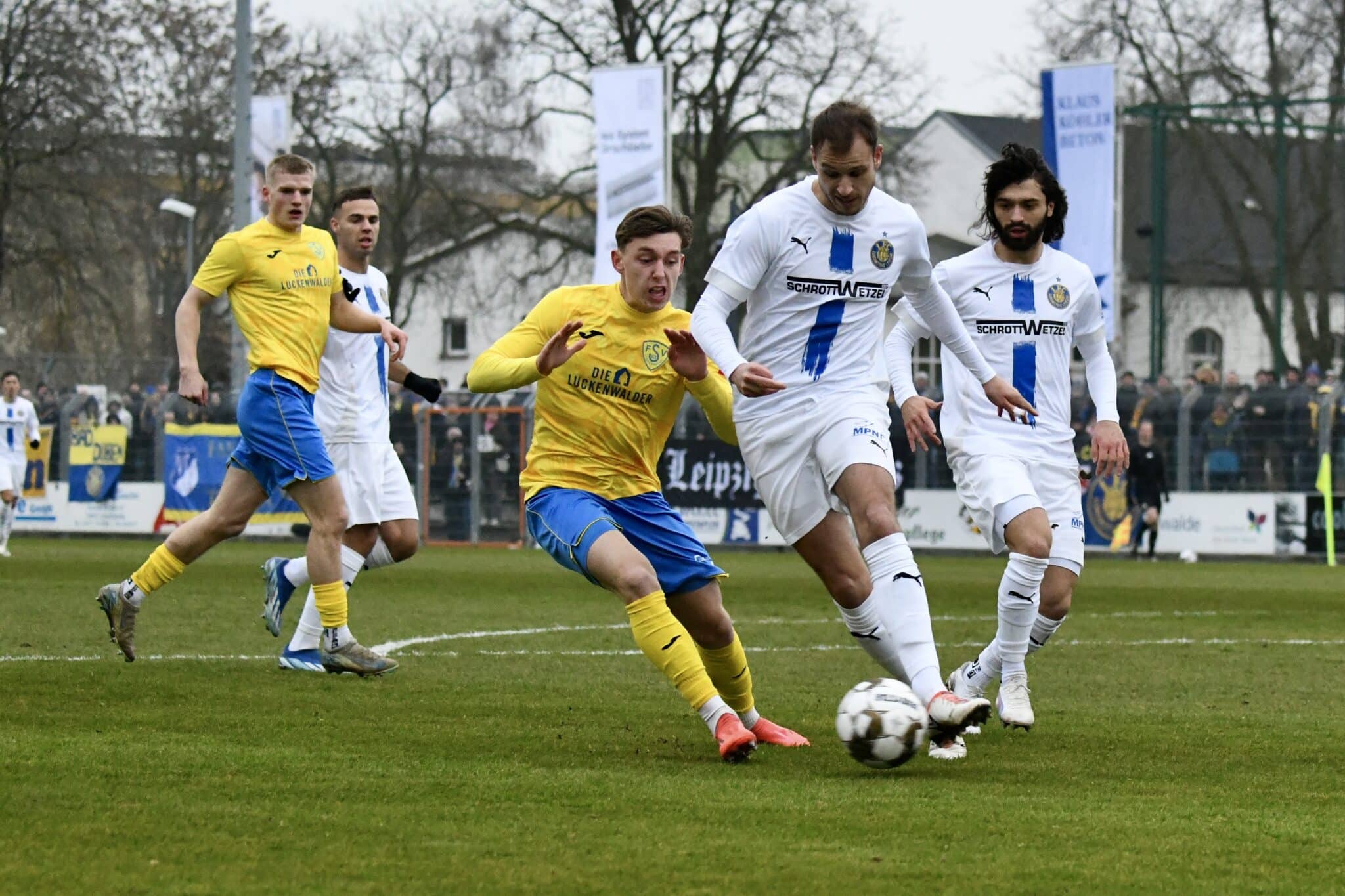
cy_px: 448
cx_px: 672
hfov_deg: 20.8
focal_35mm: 98
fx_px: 3661
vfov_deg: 14.0
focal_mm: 98
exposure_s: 1/1600
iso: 8000
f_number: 4.8
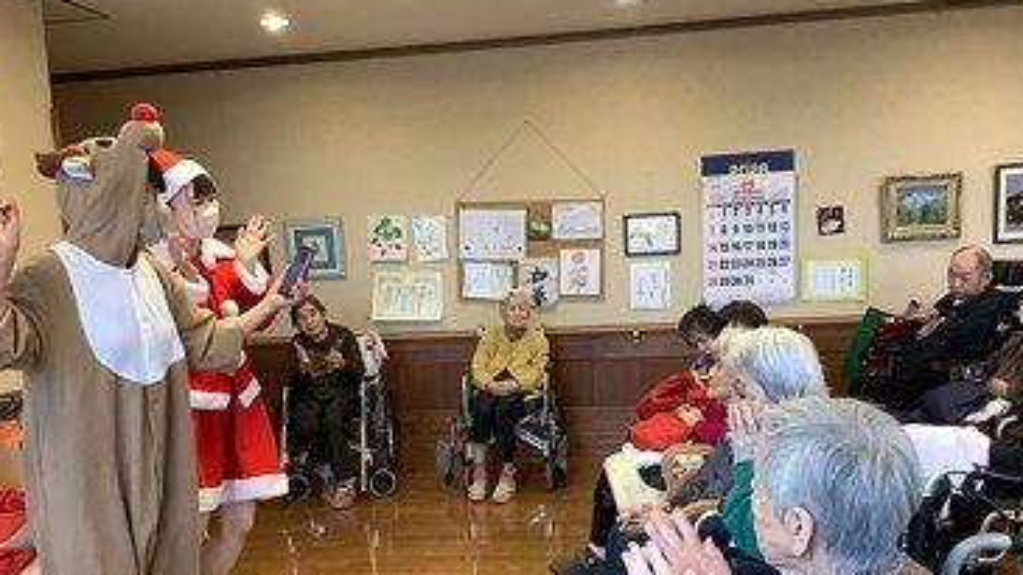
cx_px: 524
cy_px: 387
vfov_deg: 31.7
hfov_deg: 54.0
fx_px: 1003
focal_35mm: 37
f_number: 2.4
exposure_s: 1/60
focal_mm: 3.3
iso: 160
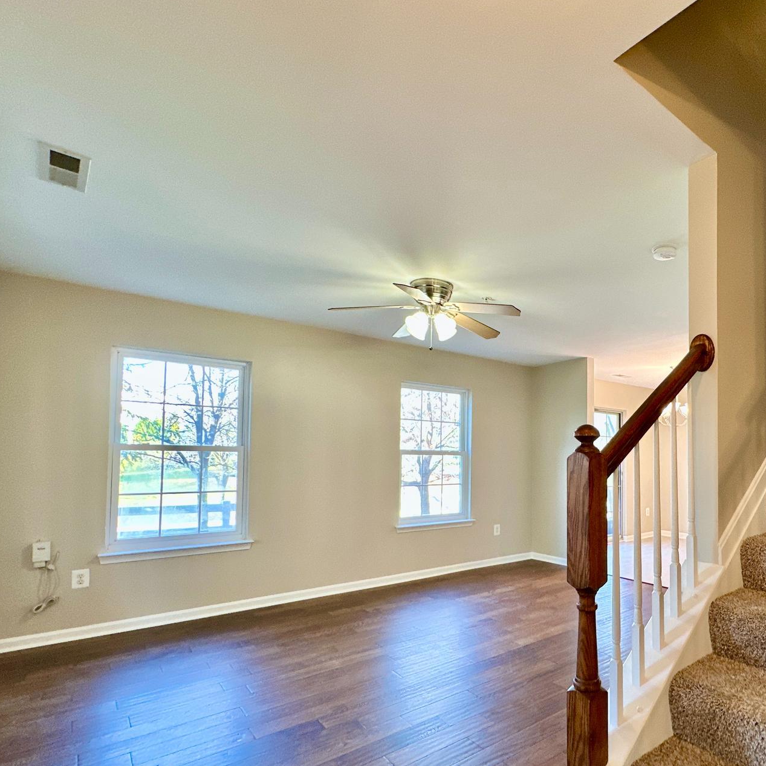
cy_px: 441
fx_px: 501
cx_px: 536
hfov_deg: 71.6
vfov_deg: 74.4
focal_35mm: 20
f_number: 2.2
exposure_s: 1/60
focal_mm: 2.22
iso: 200
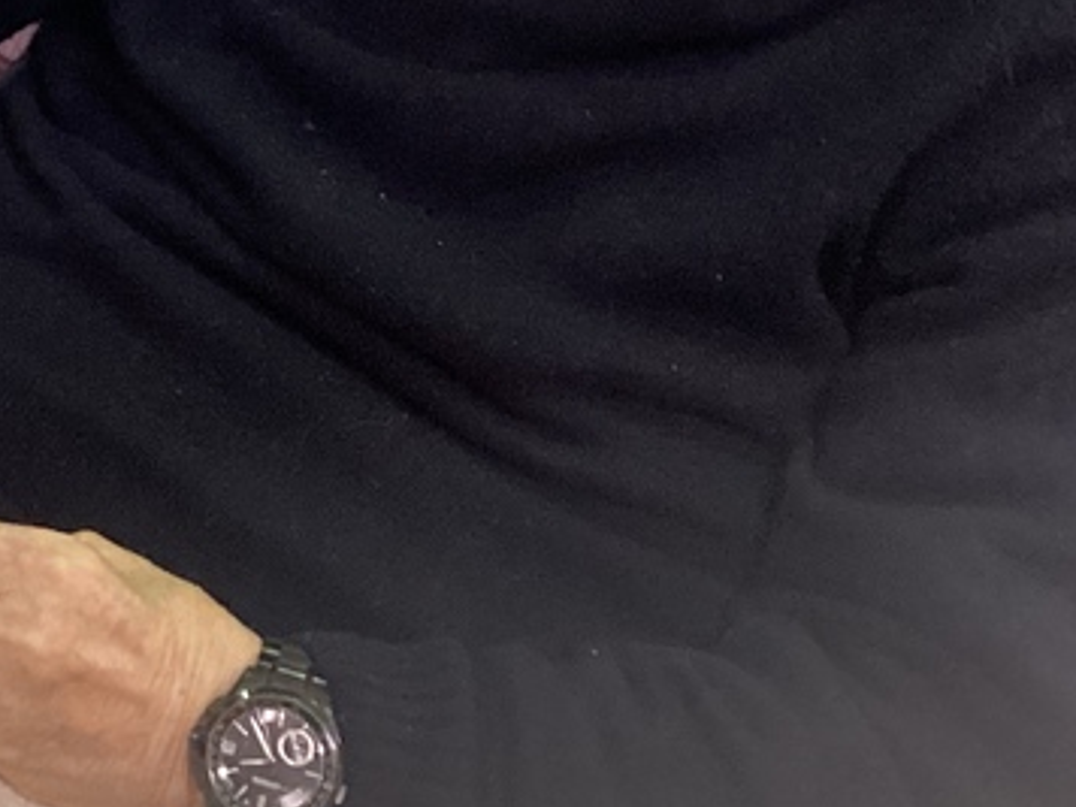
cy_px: -82
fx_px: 2704
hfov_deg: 21.3
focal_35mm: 87
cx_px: -118
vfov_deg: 16.5
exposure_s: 1/50
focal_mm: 3.3
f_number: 2.4
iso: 320
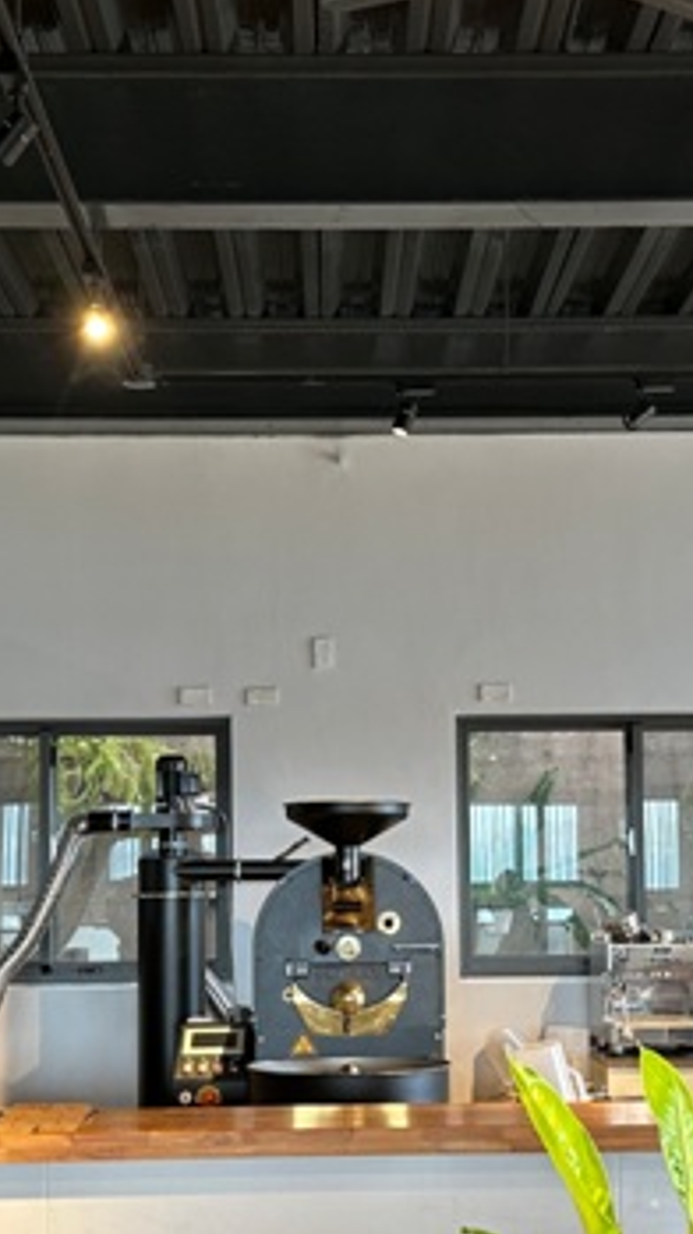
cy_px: 746
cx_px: 368
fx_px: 1962
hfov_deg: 20.0
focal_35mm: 60
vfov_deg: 34.8
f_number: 1.78
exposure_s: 1/60
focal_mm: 6.86
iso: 125
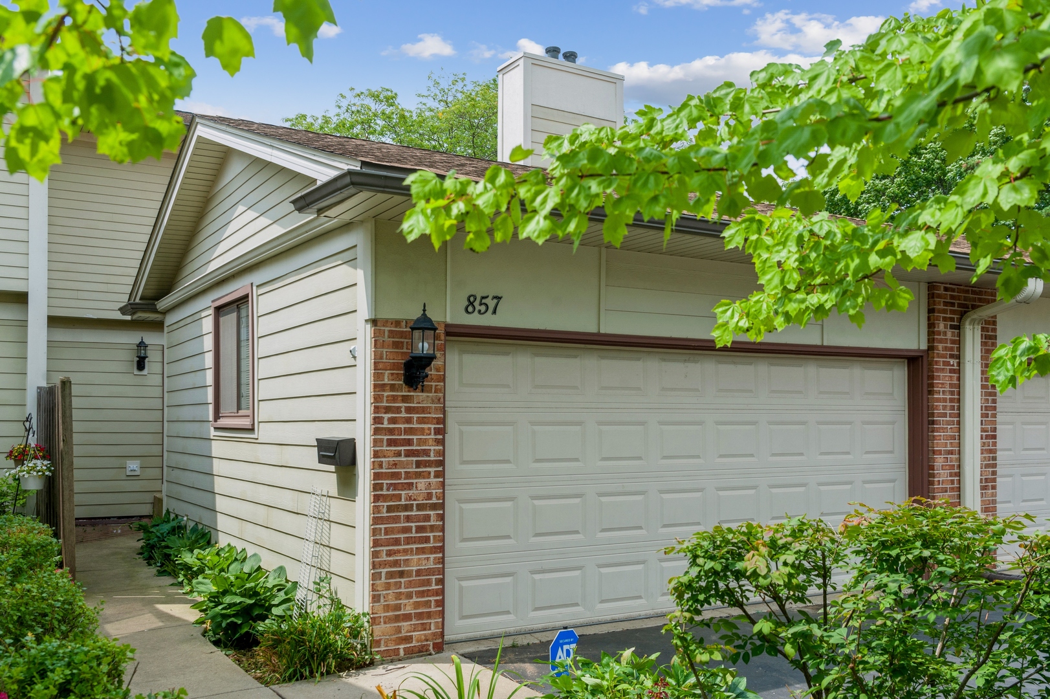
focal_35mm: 32
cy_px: 350
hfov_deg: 58.7
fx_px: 933
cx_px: 525
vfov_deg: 41.1
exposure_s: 1/400
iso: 200
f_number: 8
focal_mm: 32
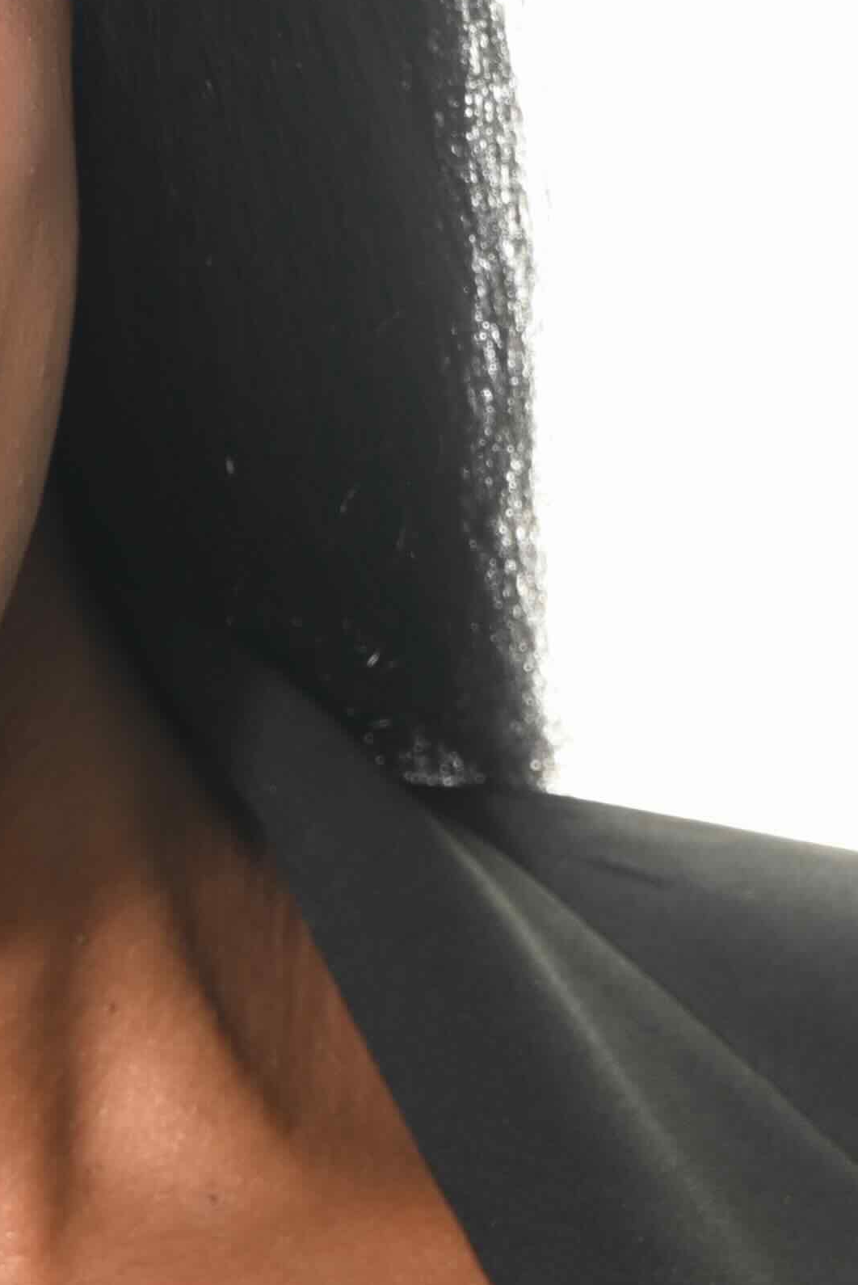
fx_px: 15530
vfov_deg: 4.7
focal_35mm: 435
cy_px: 441
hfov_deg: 3.2
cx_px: -454
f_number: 11
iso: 200
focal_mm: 115
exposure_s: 1/160
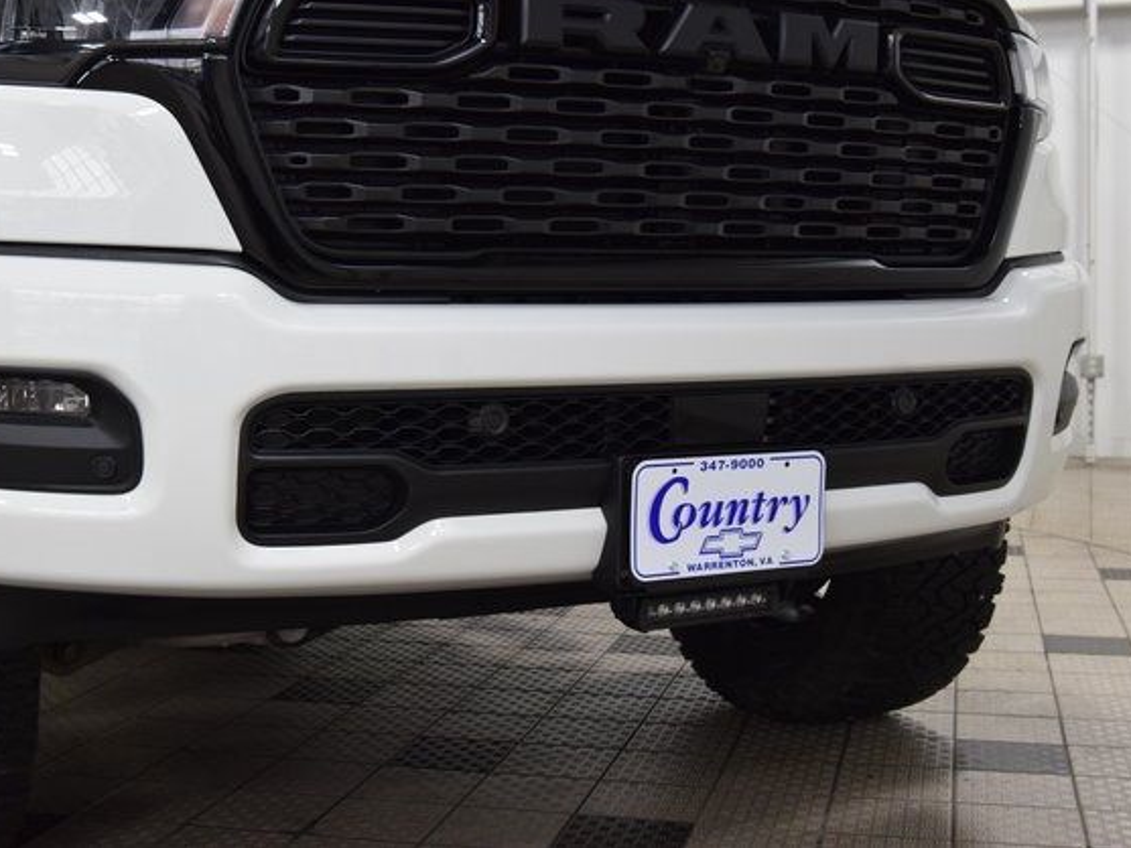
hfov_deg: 36.1
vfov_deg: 27.5
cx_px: 493
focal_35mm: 53
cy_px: 417
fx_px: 1732
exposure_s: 1/60
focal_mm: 32
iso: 1600
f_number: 6.3
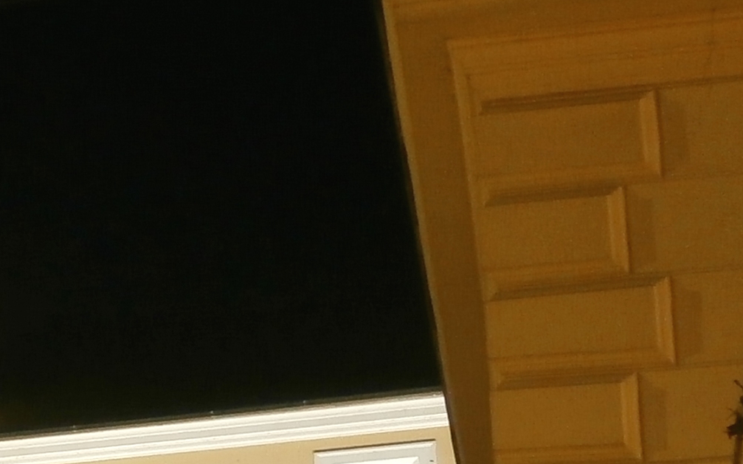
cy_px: 606
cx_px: -218
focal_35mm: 152
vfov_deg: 8.5
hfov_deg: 13.3
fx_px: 3077
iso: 200
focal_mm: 8.3
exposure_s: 2
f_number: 3.4
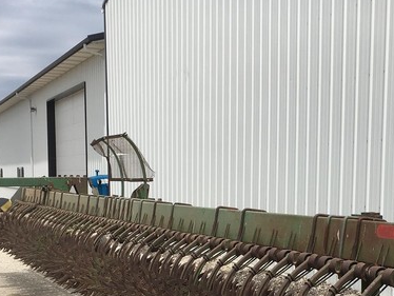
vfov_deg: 23.2
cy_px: 254
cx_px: 256
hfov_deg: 31.0
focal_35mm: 62
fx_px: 706
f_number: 2.2
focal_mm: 4.15
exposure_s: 1/2024
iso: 25
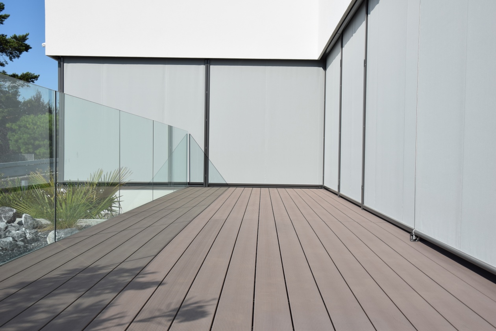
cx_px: 248
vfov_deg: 29.9
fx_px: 620
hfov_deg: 43.6
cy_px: 166
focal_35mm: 45
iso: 200
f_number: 11
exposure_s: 1/500
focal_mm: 30
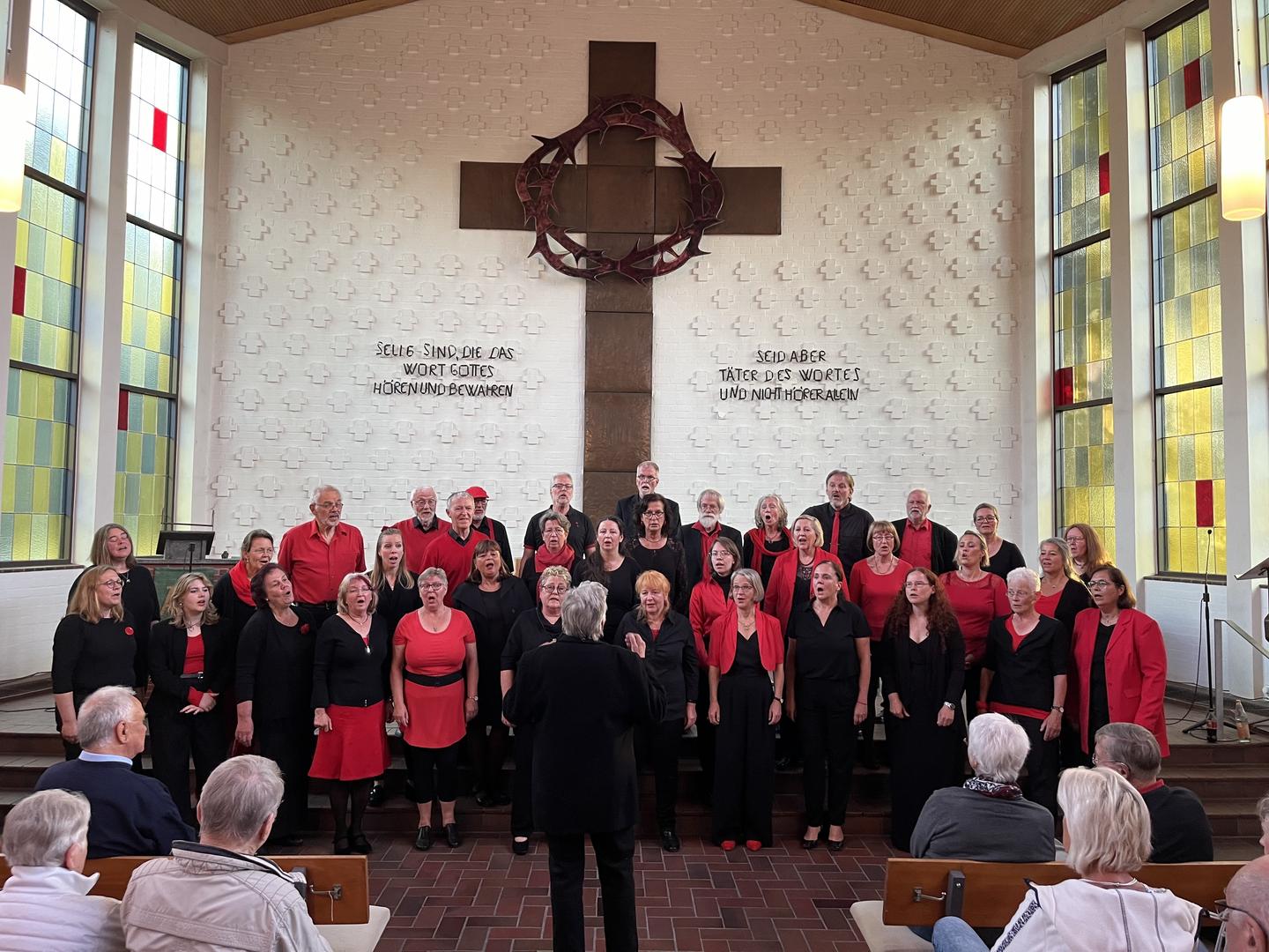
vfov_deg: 53.1
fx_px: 953
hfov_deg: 67.3
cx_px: 634
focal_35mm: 26
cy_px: 476
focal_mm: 5.1
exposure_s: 1/50
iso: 160
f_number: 1.6
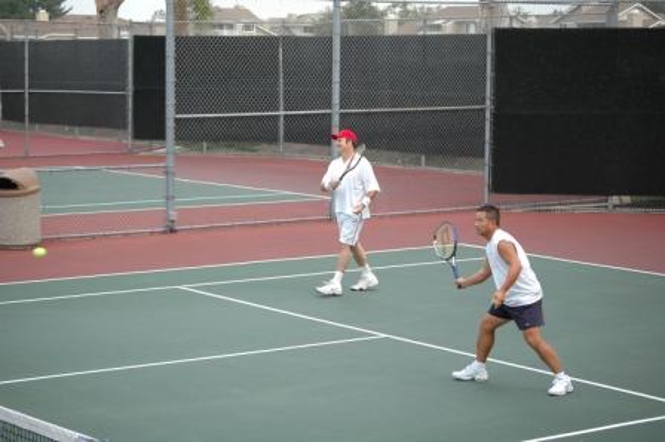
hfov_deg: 24.6
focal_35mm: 82
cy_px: 221
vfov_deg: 16.5
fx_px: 1523
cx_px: 332
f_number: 4
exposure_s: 1/500
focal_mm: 55
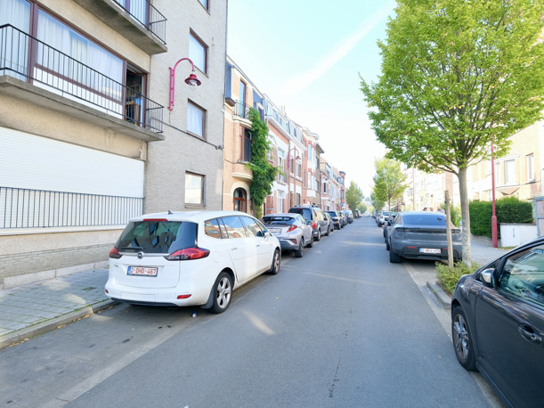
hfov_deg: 91.0
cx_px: 287
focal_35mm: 17
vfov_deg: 74.7
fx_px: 267
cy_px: 202
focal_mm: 10
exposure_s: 1/110
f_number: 5
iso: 320
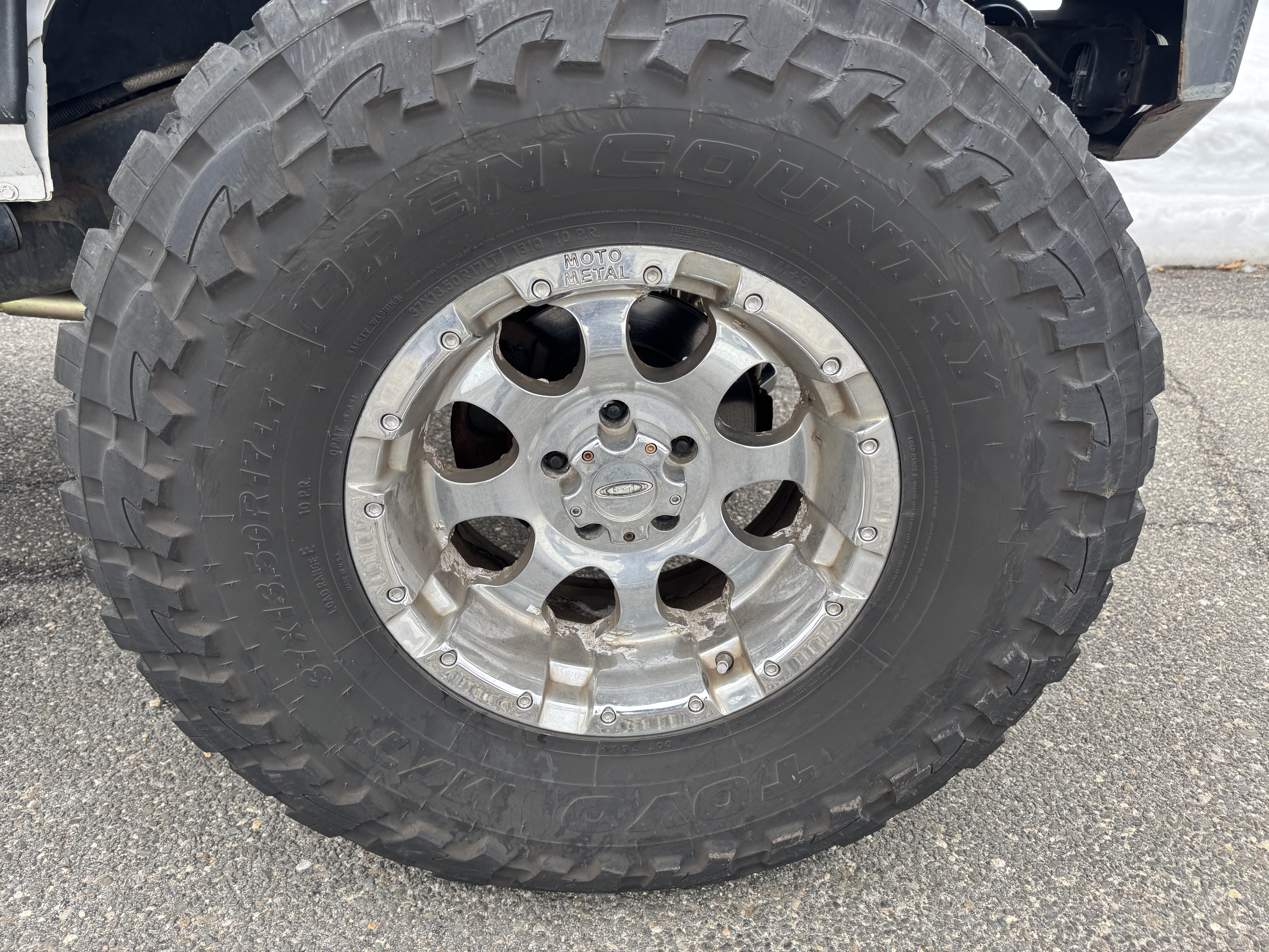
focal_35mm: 24
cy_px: 476
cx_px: 634
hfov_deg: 71.6
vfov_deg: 56.8
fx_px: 880
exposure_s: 1/236
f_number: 1.78
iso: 64
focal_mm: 6.76
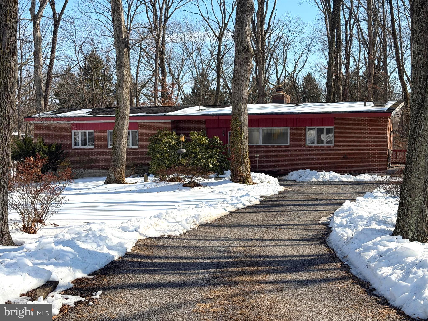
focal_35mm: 48
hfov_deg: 39.7
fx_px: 593
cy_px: 160
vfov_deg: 30.3
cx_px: 214
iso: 64
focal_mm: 6.76
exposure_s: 1/4329
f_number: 1.78
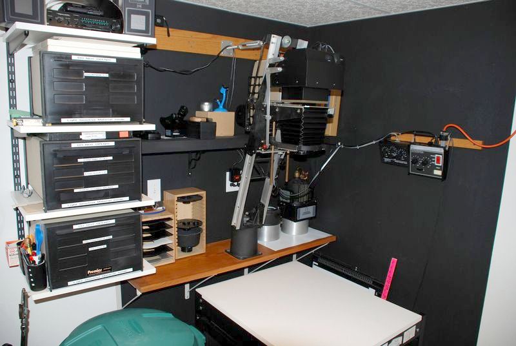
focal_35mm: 30
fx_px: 431
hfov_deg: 61.9
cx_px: 258
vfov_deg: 43.7
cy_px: 173
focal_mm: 20
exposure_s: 1/60
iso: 160
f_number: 3.8
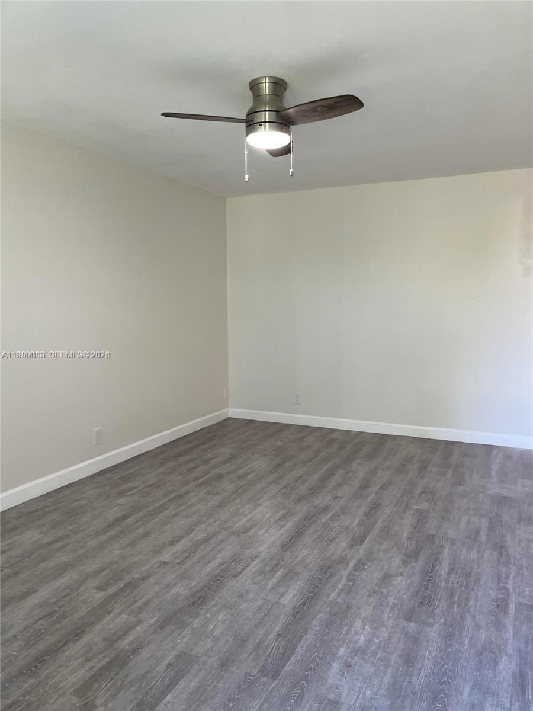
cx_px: 266
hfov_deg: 53.1
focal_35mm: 26
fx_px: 534
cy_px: 356
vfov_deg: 67.3
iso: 125
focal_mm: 5.1
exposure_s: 1/120
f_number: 1.6
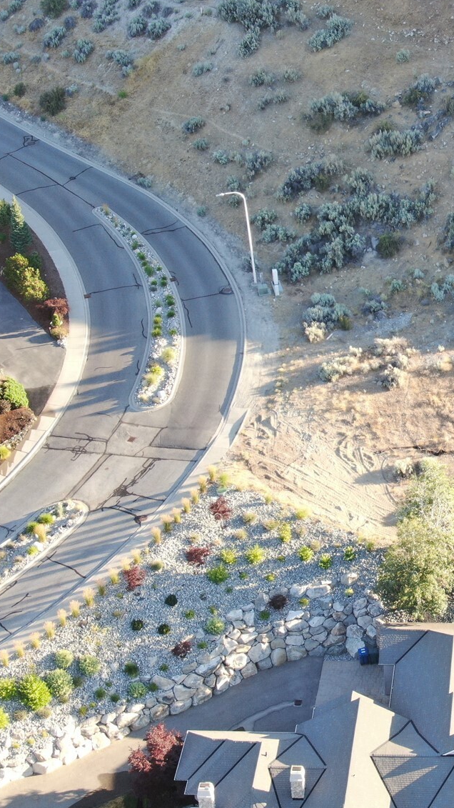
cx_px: 483
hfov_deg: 15.9
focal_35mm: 74
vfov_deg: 28.6
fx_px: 1584
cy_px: 384
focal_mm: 8.6
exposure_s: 1/60
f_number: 3.8
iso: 100
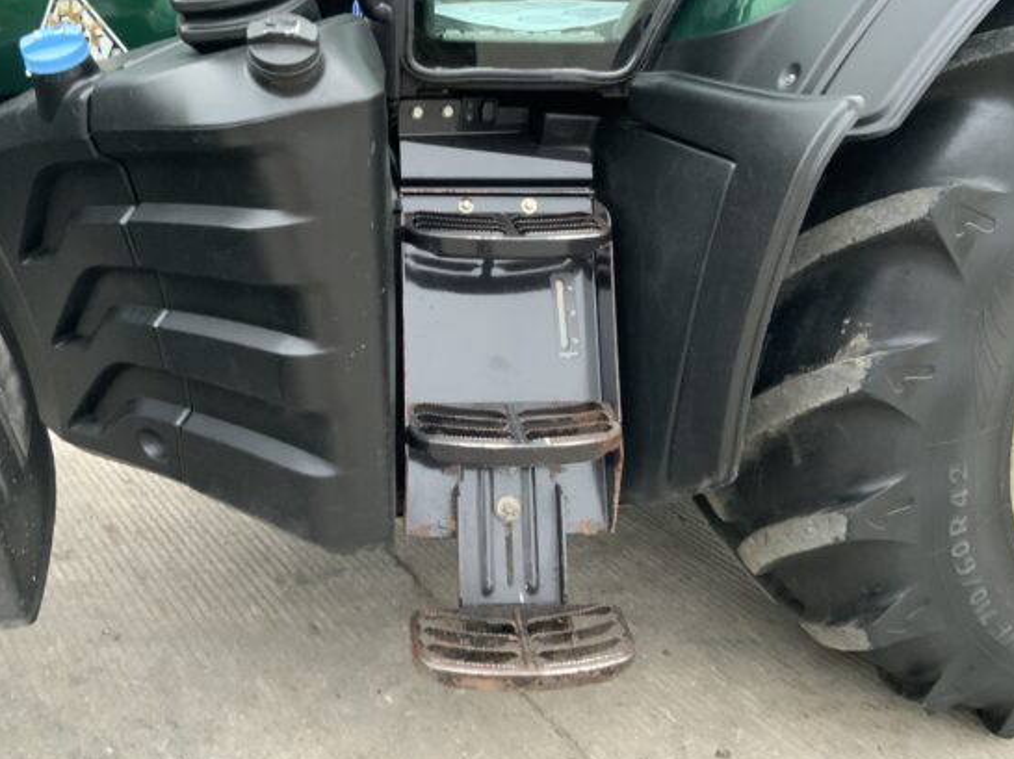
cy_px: 338
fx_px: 996
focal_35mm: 34
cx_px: 442
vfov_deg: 41.7
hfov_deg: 53.8
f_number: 1.8
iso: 320
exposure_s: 1/37
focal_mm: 3
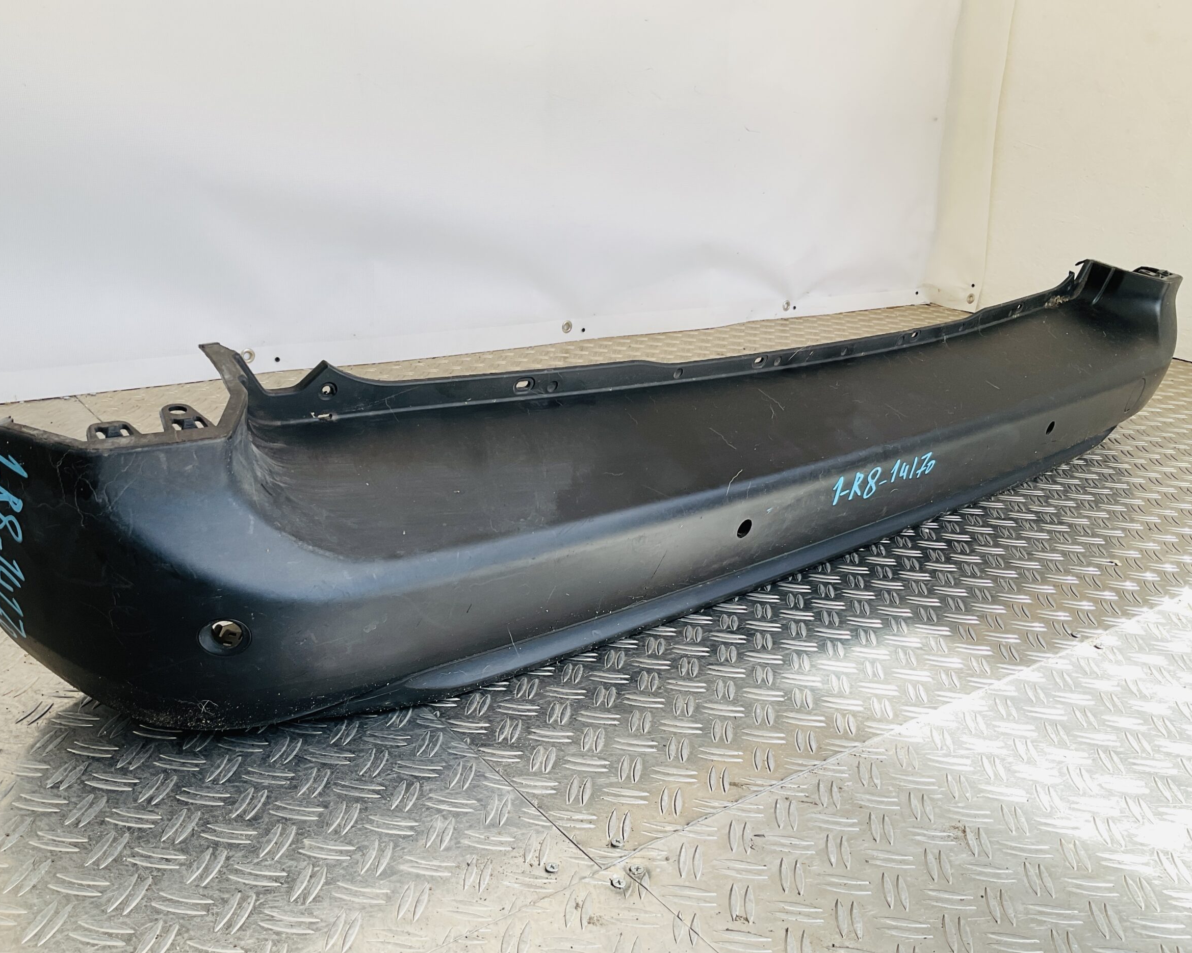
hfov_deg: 57.2
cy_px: 481
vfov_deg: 47.1
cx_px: 607
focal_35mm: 31
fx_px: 1094
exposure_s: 1/297
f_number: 1.8
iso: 16
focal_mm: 3
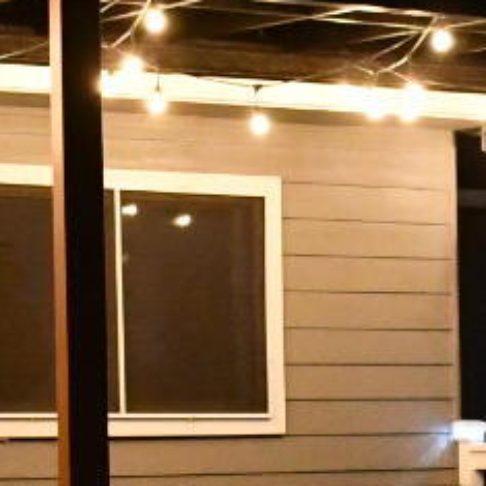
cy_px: 507
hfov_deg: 10.9
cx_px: 581
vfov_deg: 10.9
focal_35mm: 158
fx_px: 2510
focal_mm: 18
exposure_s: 1/60
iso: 8000
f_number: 3.5
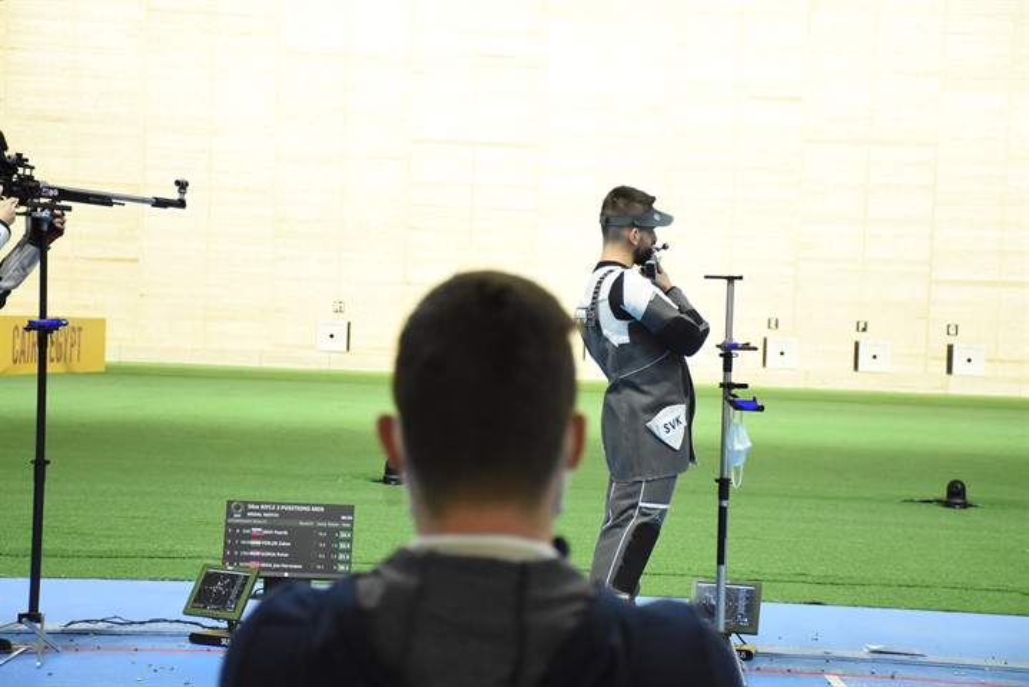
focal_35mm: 93
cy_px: 344
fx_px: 2659
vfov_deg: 14.7
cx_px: 514
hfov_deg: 21.9
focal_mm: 62
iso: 2500
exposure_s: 1/250
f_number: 5
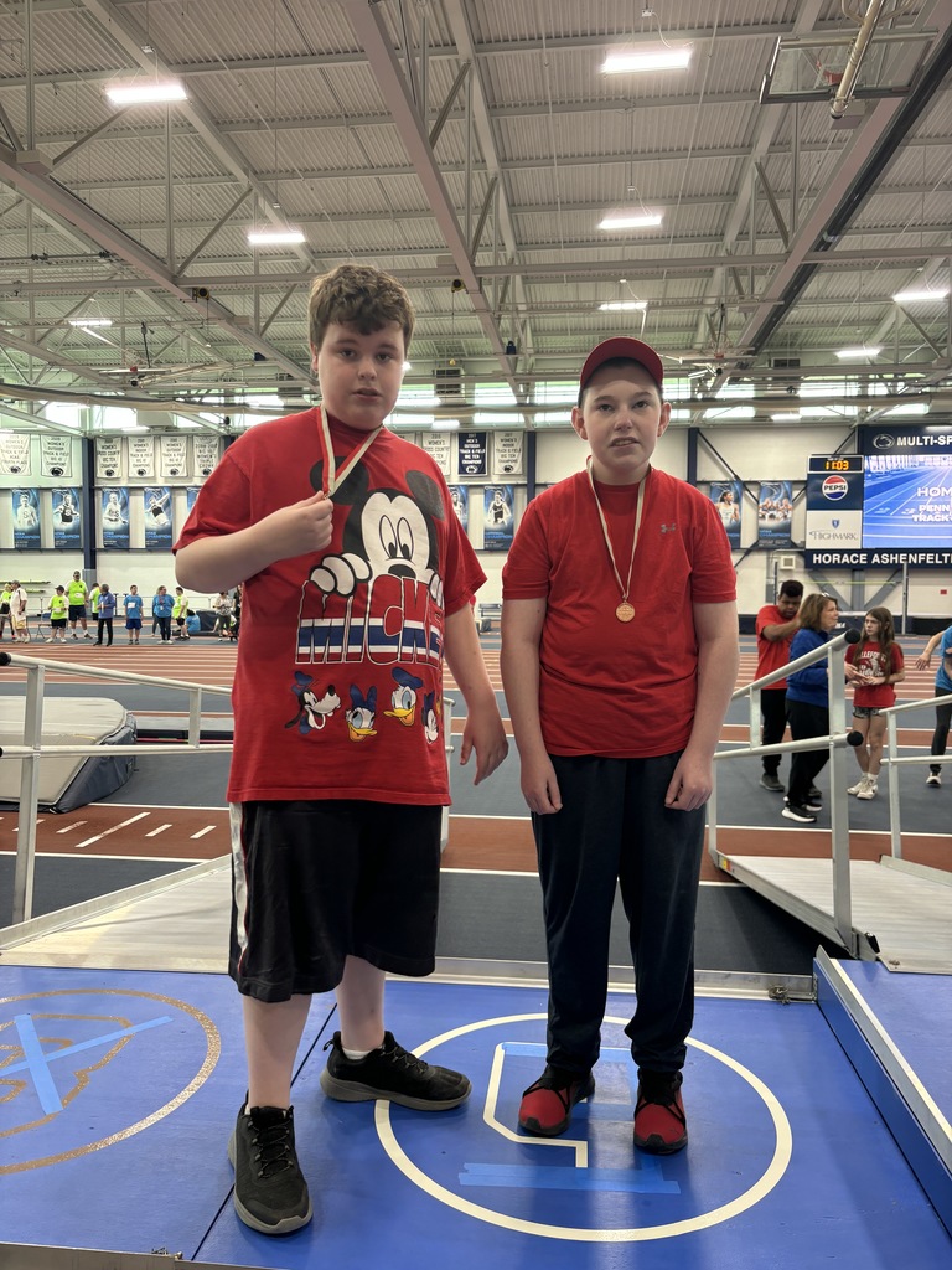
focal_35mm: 26
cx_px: 476
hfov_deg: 53.1
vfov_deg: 67.3
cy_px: 635
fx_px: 953
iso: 80
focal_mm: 5.96
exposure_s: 1/60
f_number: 1.6
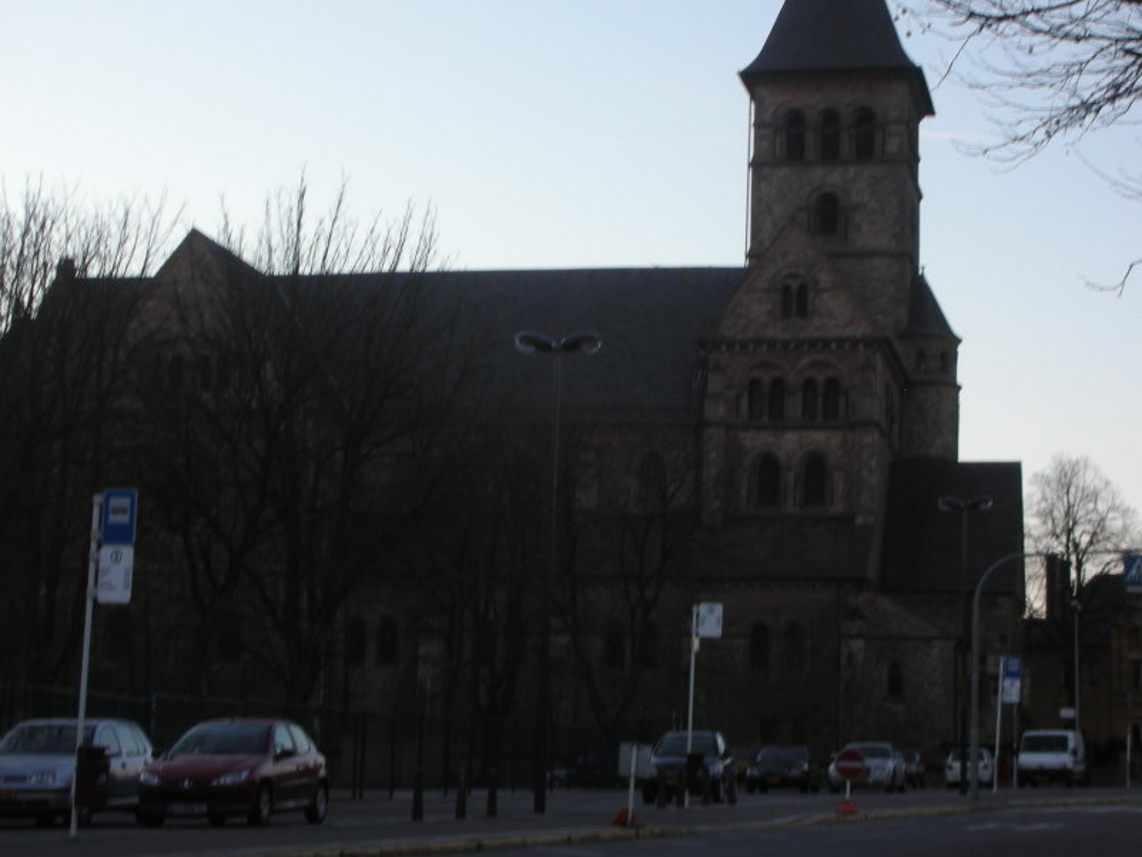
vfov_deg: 18.9
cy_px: 368
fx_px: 2574
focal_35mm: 78
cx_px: 557
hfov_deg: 25.0
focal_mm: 10.1
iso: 50
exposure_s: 1/19.4
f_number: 4
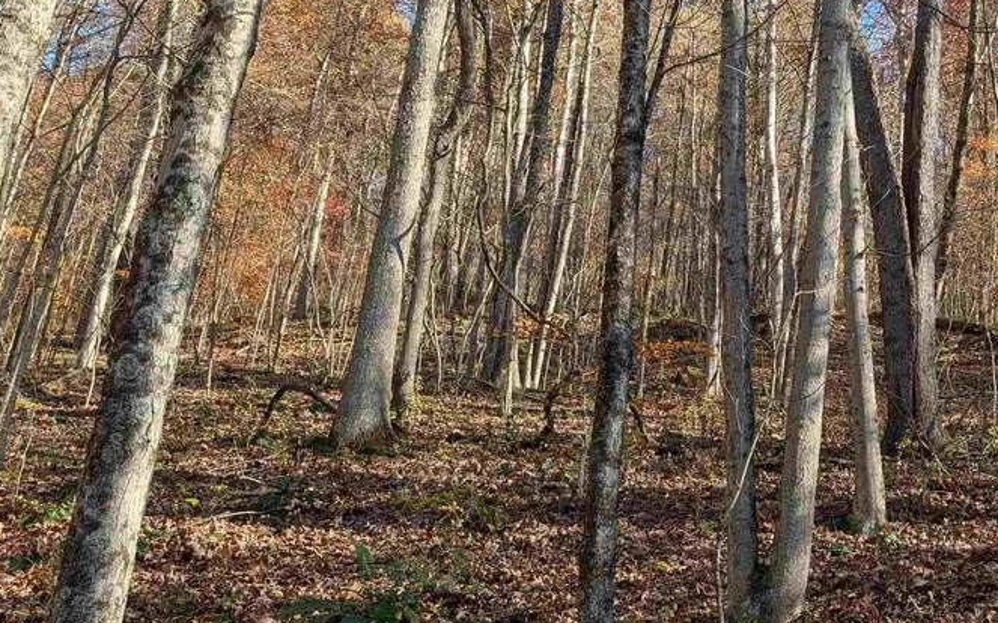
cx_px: 952
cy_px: 173
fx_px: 1332
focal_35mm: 49
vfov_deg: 26.1
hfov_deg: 37.5
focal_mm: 6.9
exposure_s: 1/211
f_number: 1.68
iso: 20
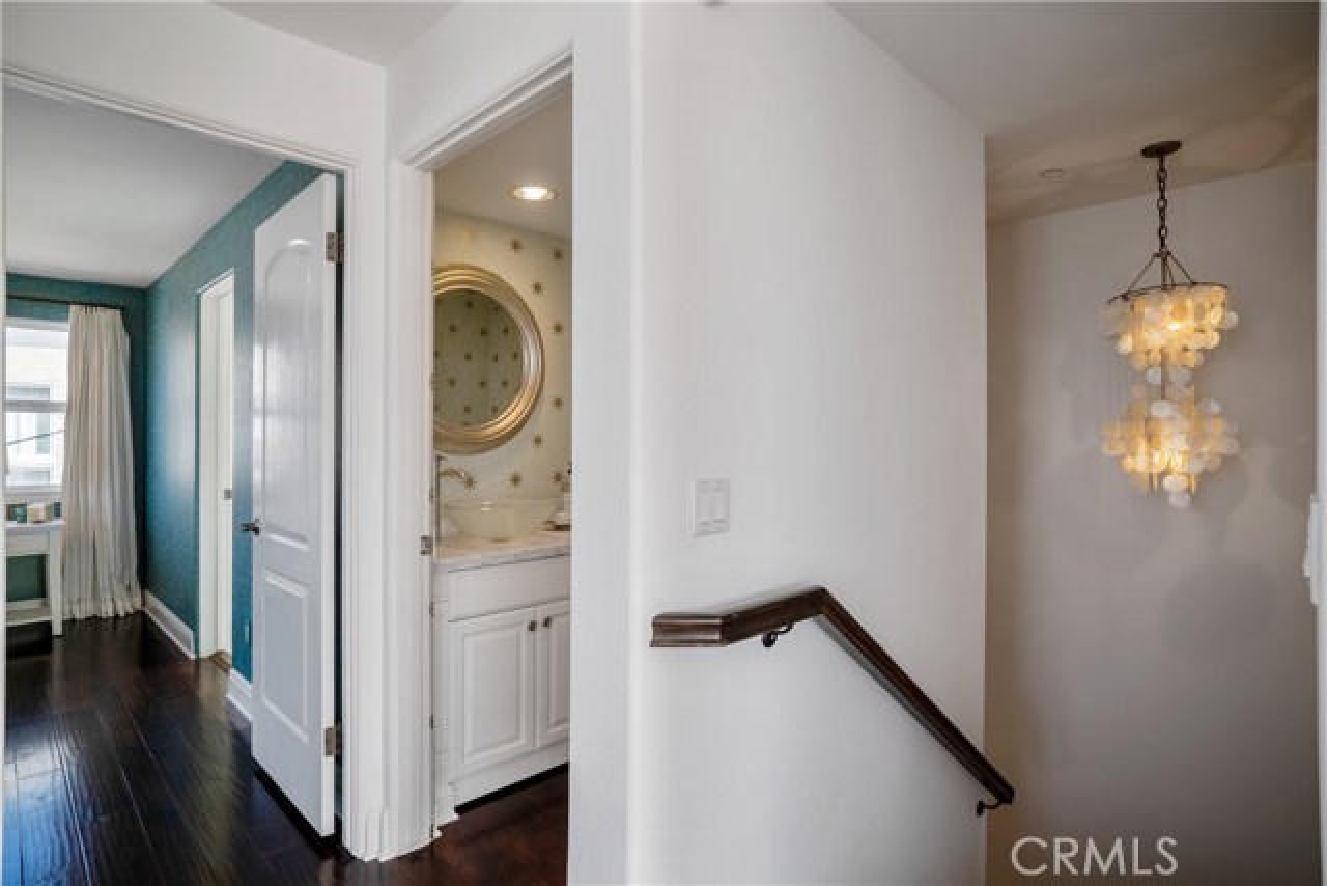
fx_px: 664
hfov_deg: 90.0
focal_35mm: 18
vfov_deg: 67.4
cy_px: 443
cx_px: 664
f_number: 8
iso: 200
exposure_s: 1/1000
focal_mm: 18
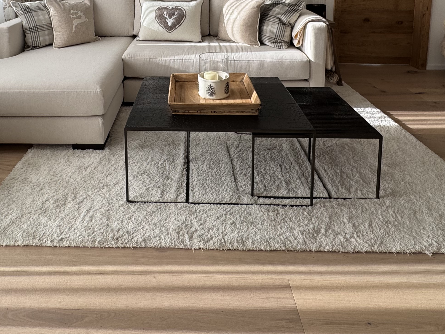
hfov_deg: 61.0
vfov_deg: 42.2
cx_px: 173
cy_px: 6
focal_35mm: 29
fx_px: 373
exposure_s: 1/368
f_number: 2.2
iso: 40
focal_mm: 2.22
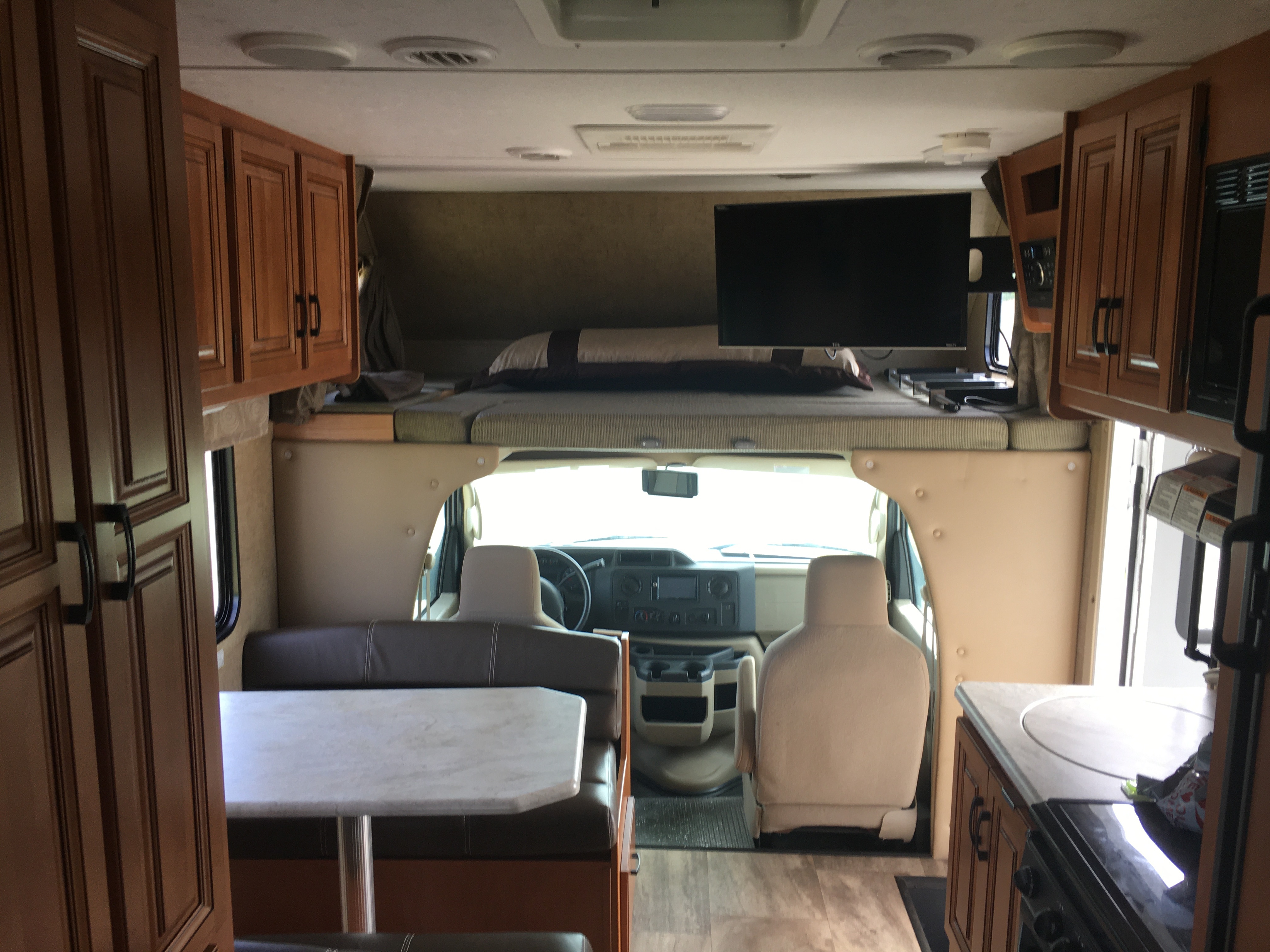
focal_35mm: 29
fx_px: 1064
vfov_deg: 48.2
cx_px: 635
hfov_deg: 61.7
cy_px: 476
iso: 32
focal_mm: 4.15
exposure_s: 1/60
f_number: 2.2
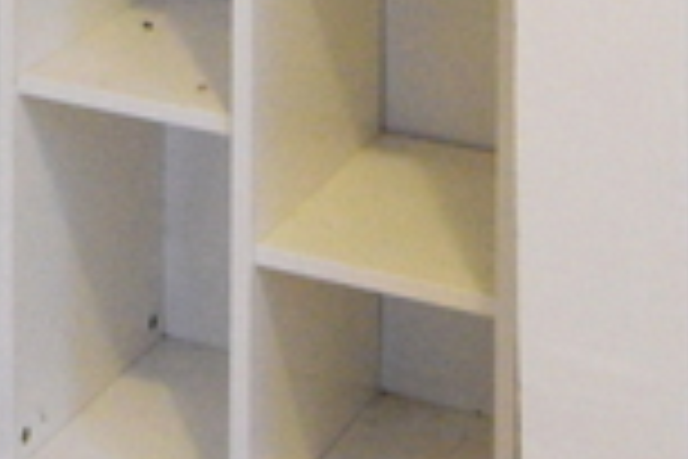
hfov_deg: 16.8
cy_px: -680
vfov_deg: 10.0
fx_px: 2255
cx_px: -76
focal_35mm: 118
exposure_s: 1/25
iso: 3200
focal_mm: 10
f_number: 10
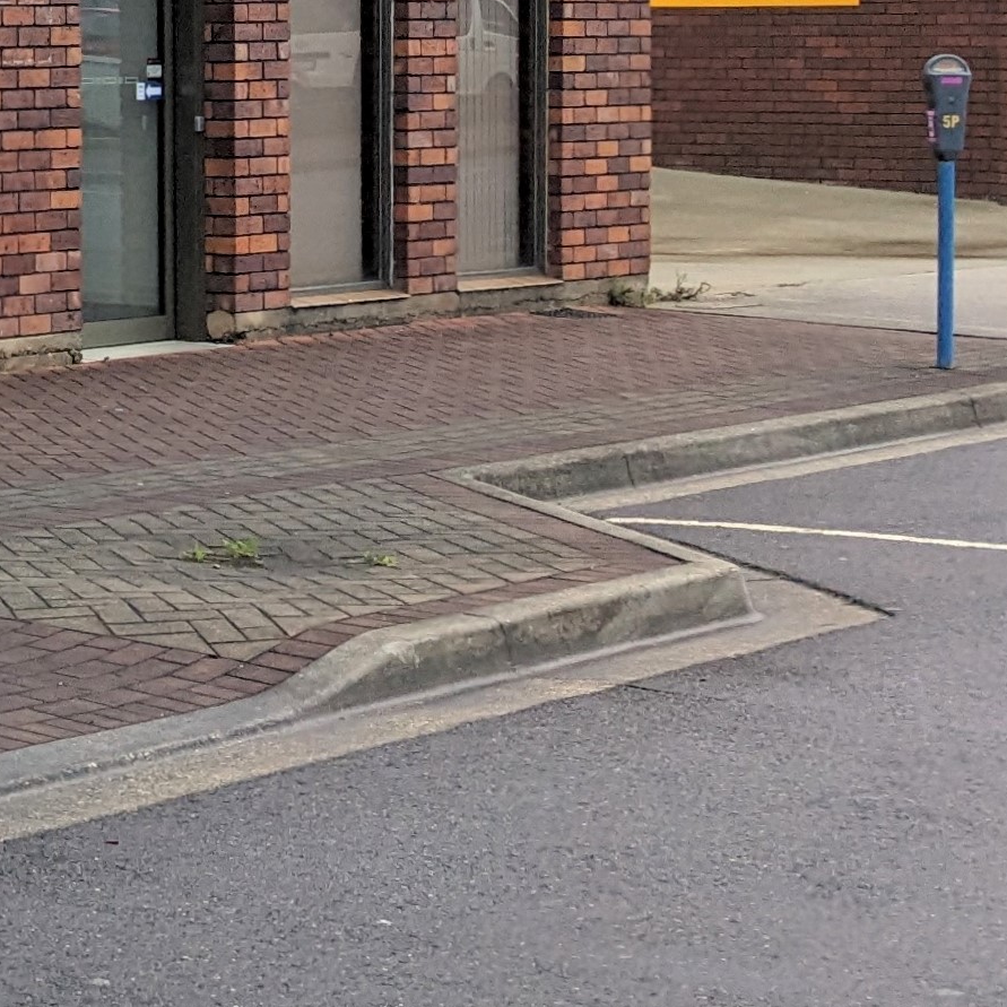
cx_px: -1092
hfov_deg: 13.5
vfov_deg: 15.8
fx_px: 3555
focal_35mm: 108
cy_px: 27
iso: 42
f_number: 1.73
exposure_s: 1/180
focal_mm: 4.38
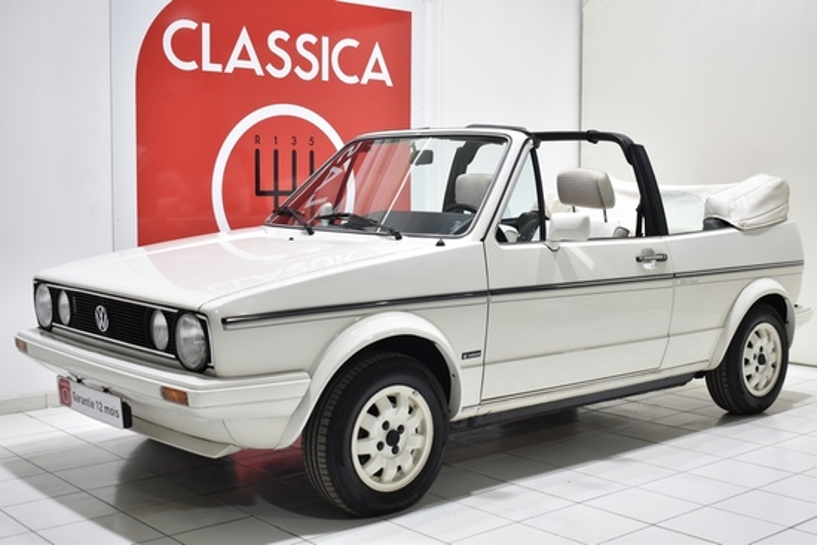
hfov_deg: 42.3
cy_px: 272
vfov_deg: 29.0
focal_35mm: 46
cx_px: 408
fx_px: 1056
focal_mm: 31
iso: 100
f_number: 4.2
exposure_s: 1/20
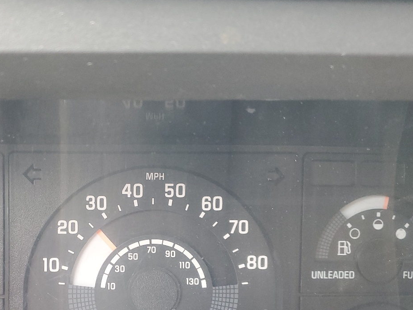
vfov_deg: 31.9
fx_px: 537
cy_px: 206
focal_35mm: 45
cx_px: 125
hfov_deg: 41.3
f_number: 1.5
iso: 133
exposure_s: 1/60.2
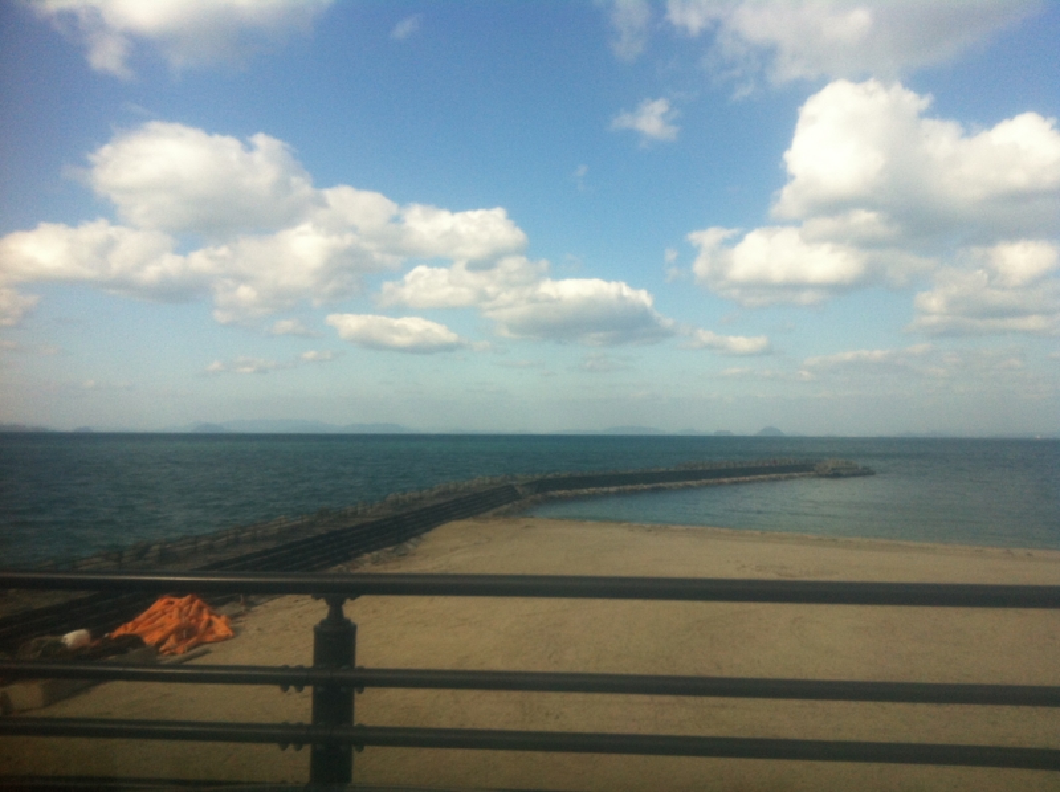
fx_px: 1070
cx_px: 530
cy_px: 396
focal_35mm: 35
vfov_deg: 40.6
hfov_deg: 52.7
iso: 80
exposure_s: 1/1371
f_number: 2.8
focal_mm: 3.85
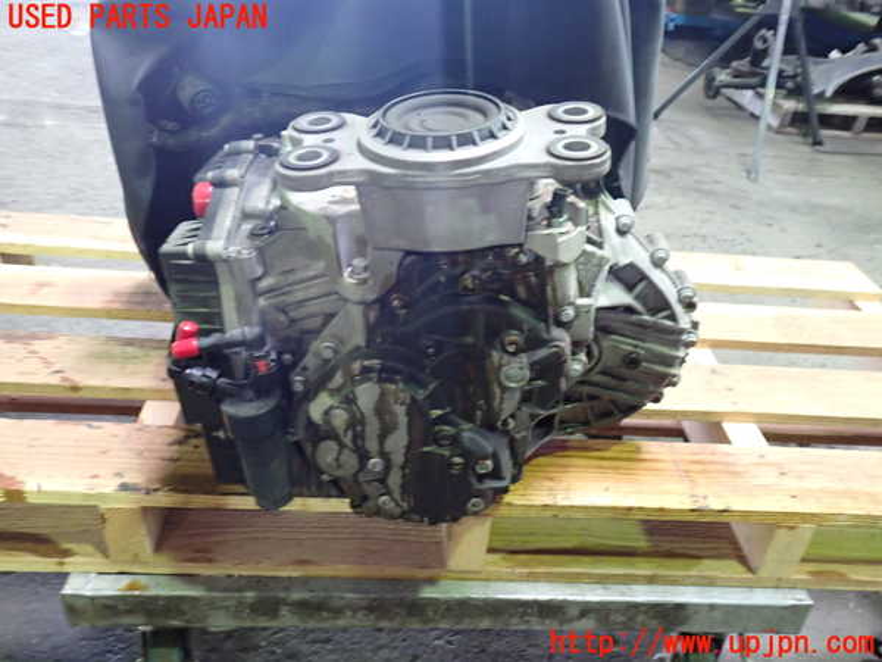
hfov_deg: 60.0
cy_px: 331
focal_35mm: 30
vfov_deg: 46.8
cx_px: 441
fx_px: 764
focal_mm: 5.4
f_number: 2.3
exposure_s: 1/30
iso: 800
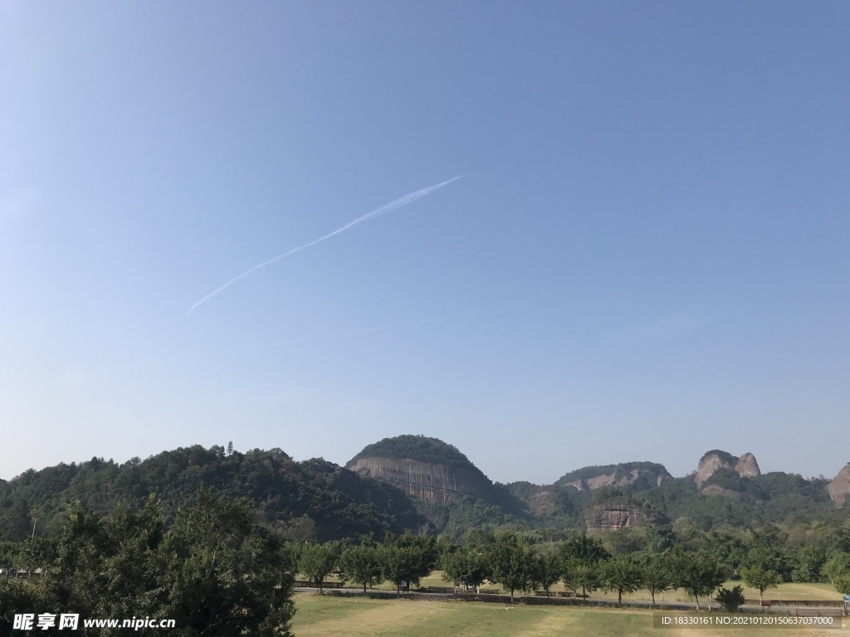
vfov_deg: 49.7
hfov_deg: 63.4
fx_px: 688
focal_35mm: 28
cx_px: 425
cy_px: 318
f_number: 1.8
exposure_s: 1/2907
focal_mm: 3.99
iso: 20
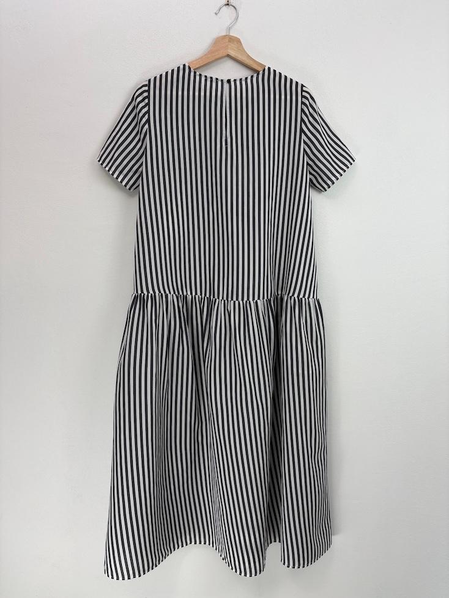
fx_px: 450
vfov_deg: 67.3
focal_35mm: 26
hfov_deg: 53.1
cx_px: 224
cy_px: 299
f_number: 1.6
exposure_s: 1/121
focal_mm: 5.96
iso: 32
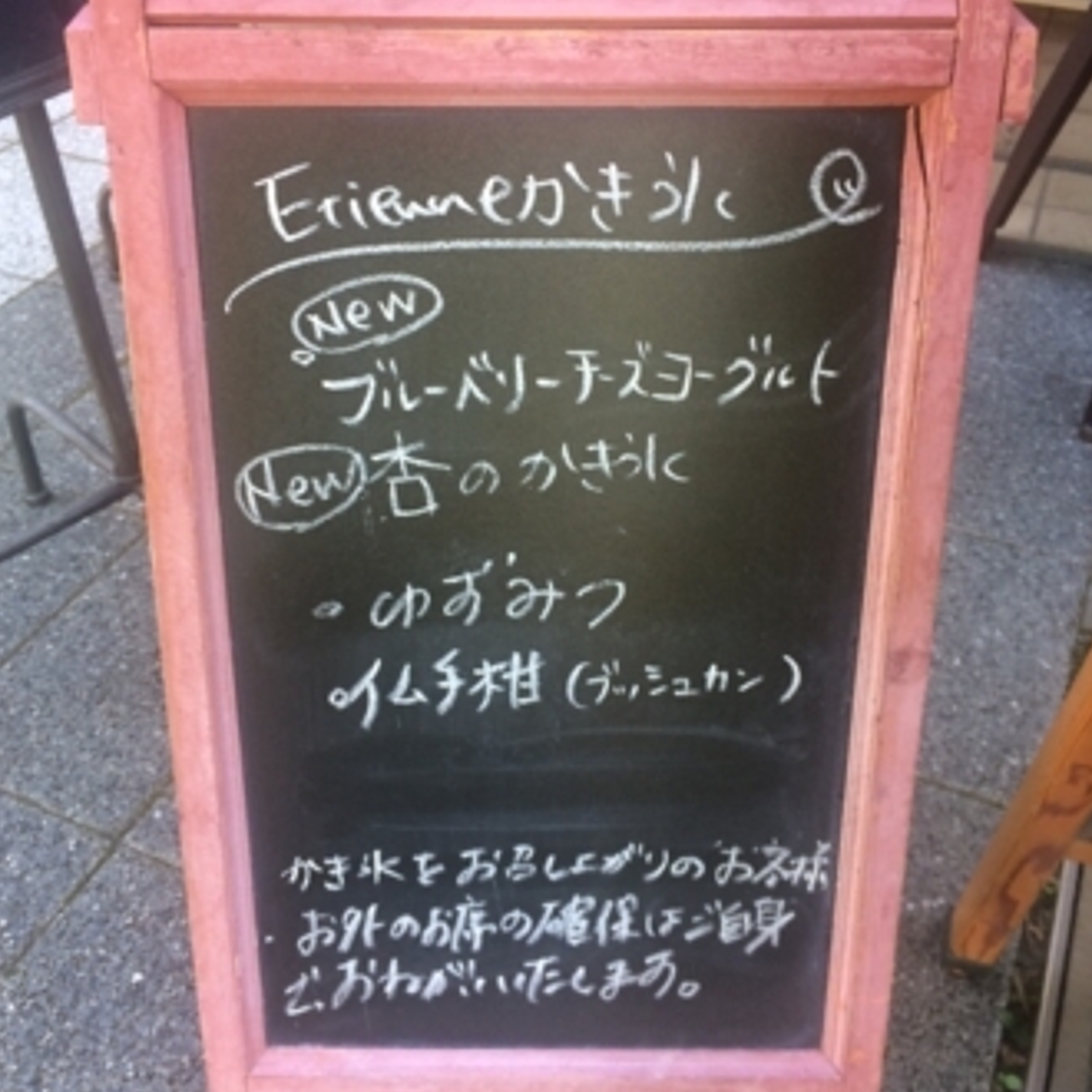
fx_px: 1249
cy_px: 463
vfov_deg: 47.1
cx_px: 539
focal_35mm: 35
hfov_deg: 47.2
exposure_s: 1/30
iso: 50
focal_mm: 4.15
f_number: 2.2
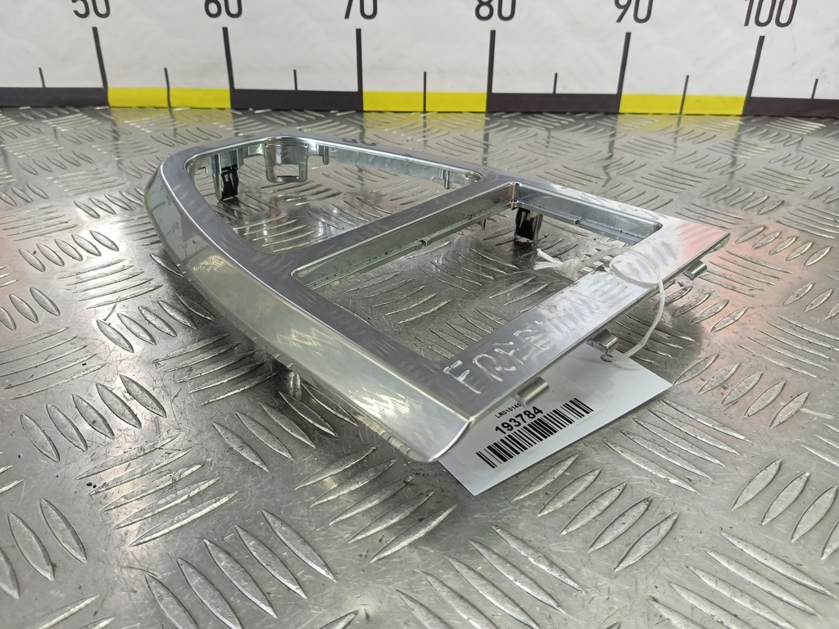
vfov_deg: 58.9
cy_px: 314
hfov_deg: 73.9
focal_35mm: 23
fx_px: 557
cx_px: 420
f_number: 1.6
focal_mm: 4.11
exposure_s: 1/50
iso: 95
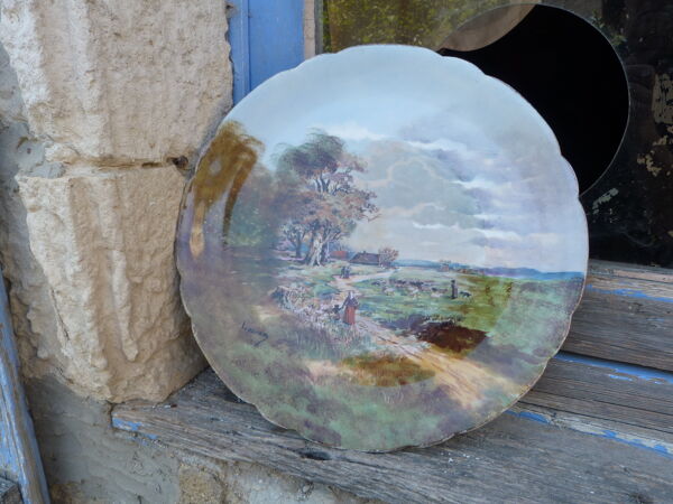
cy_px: 252
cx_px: 336
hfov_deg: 69.4
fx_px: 486
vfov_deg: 54.9
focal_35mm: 25
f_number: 3.6
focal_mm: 4.5
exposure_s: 1/100
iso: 80
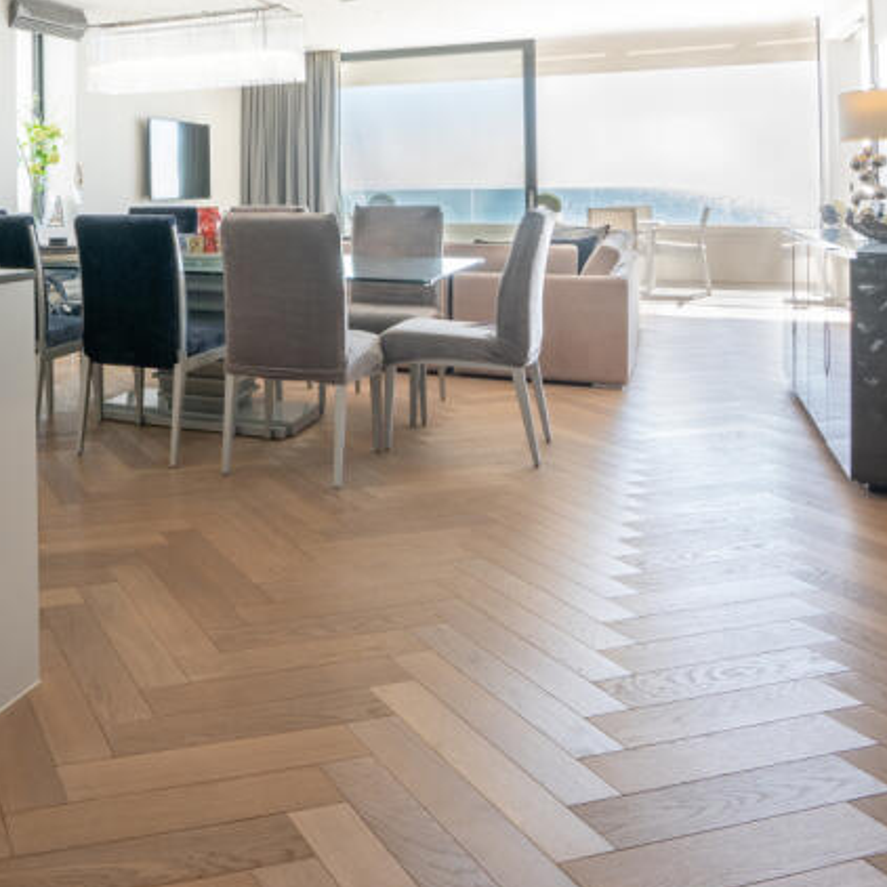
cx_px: 84
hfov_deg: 45.0
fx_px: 957
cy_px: 190
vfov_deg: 47.3
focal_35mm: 33
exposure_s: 1/100
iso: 400
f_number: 11
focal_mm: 16
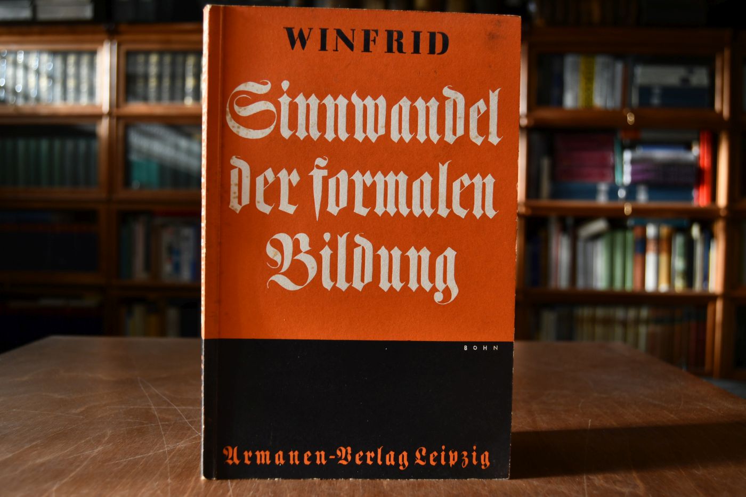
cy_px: 248
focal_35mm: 33
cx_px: 373
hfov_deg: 57.2
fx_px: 684
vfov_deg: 40.0
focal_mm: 22
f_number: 4.5
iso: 400
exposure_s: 1/250
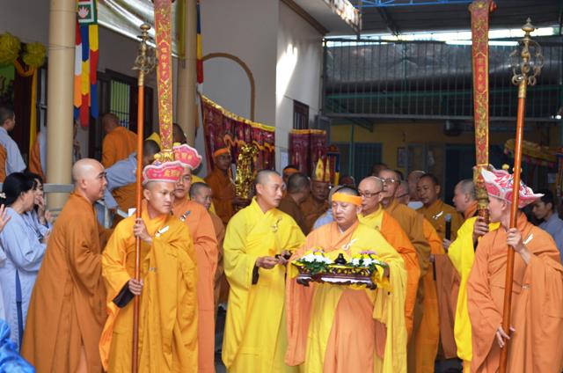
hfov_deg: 24.7
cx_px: 282
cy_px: 186
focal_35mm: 82
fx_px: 1288
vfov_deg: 16.5
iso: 400
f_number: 5.6
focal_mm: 55
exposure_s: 1/60
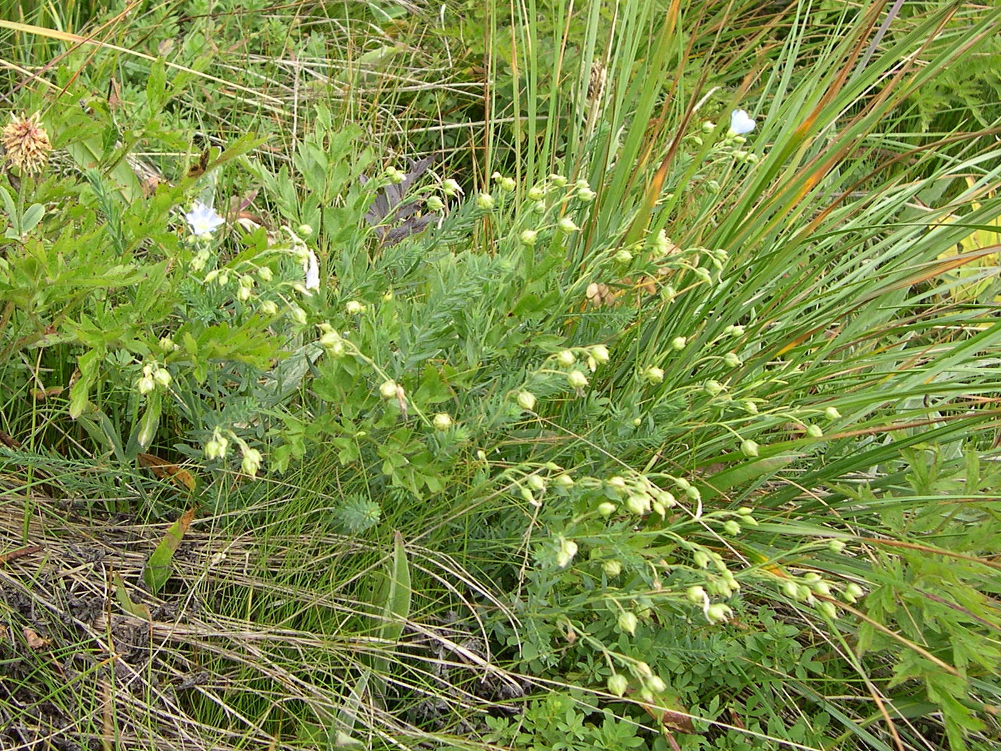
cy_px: 376
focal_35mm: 38
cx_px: 500
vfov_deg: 37.7
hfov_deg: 49.0
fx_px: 1099
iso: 100
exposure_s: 1/193
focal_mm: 8
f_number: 2.8
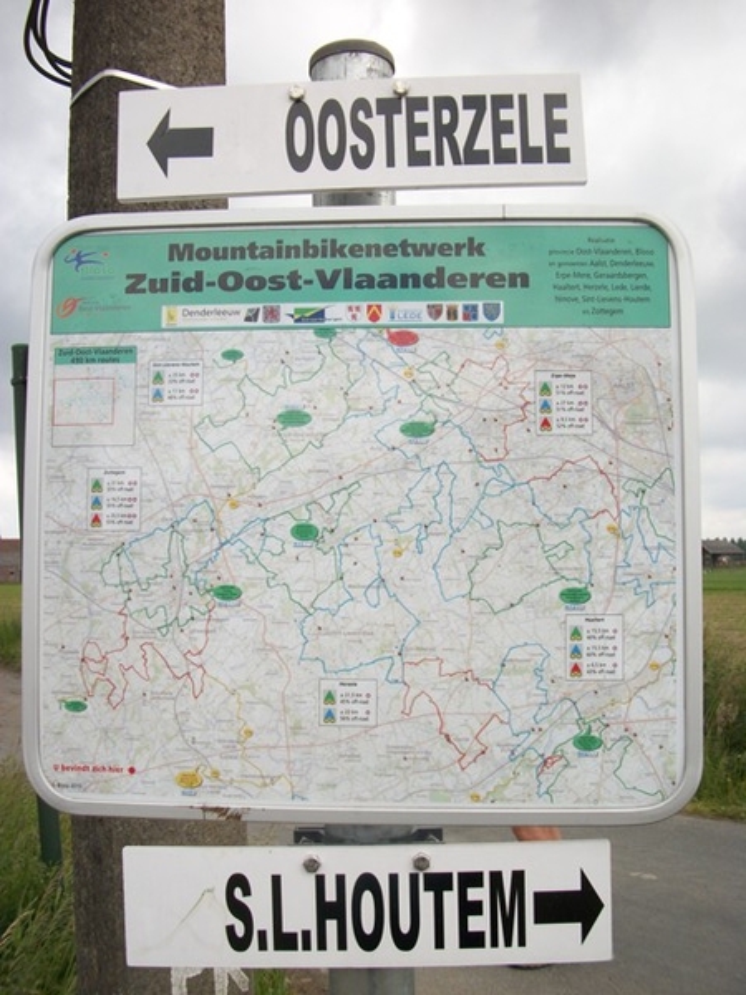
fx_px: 919
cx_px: 373
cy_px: 498
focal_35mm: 32
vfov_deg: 56.8
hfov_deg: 44.2
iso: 80
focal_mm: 5.7
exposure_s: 1/80
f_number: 8.8
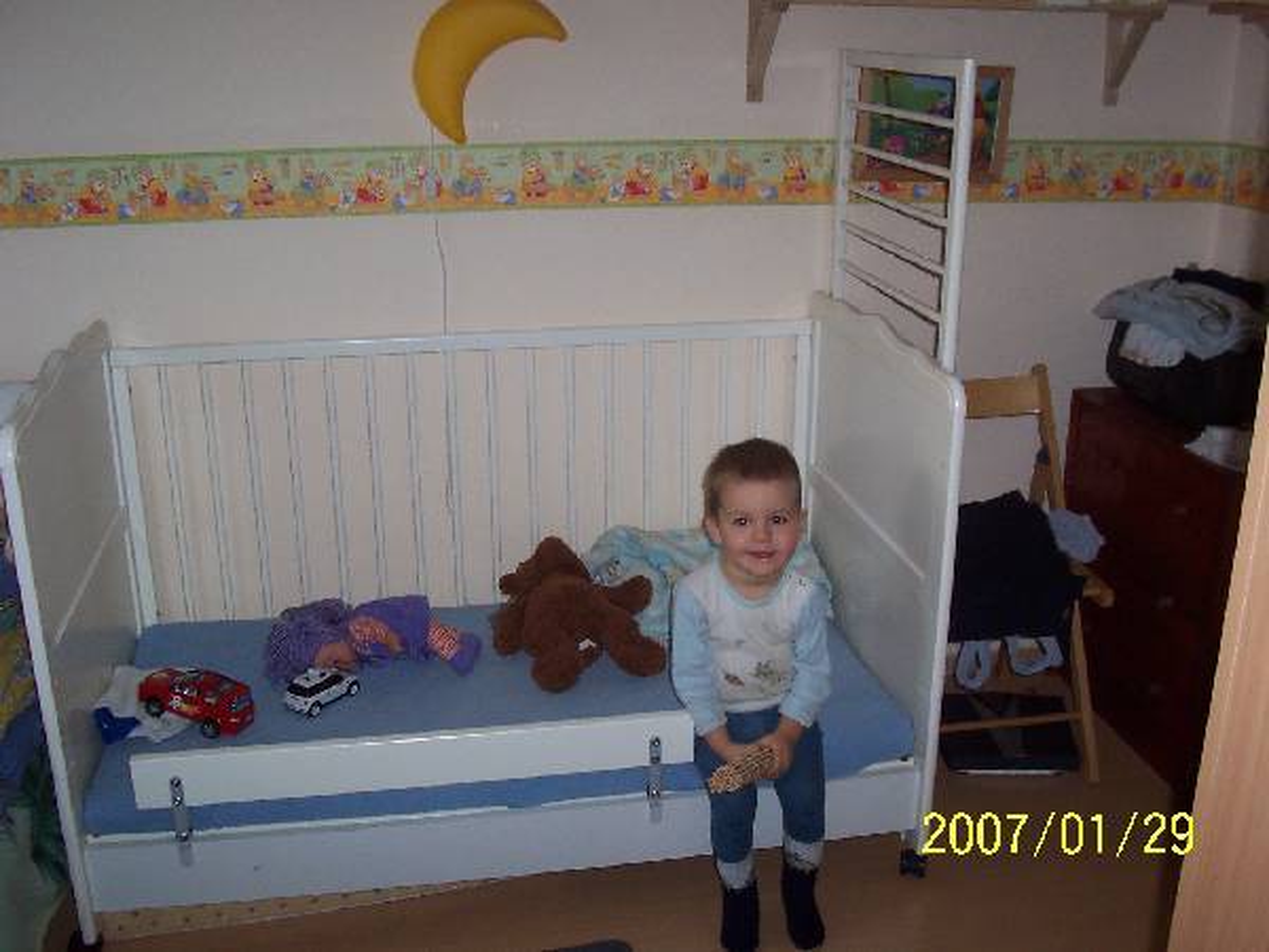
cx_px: 634
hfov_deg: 50.1
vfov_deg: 38.7
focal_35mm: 37
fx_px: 1356
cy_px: 476
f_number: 2.8
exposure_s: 1/60
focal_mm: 5.6
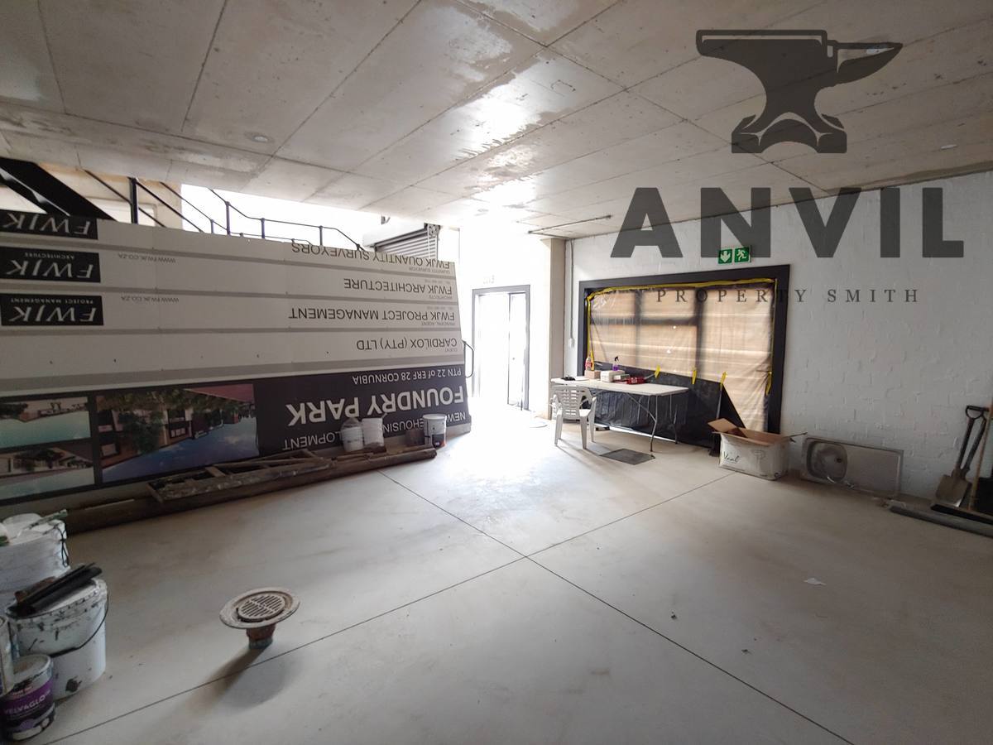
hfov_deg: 94.5
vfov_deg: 78.1
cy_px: 372
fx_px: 459
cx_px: 496
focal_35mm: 16
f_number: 1.9
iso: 350
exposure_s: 1/17
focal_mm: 2.18
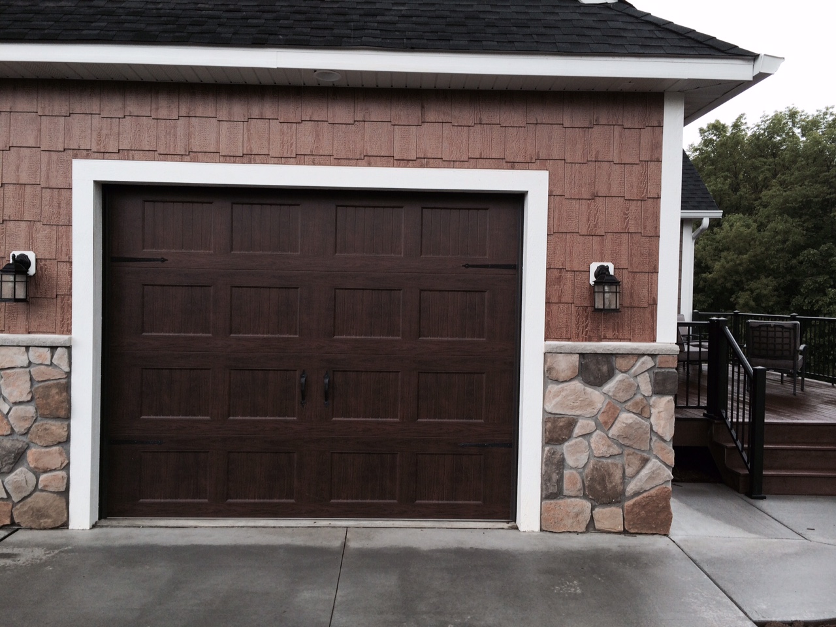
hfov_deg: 61.7
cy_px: 314
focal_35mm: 29
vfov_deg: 48.2
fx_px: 700
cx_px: 418
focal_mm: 4.15
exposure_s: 1/228
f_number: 2.2
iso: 32
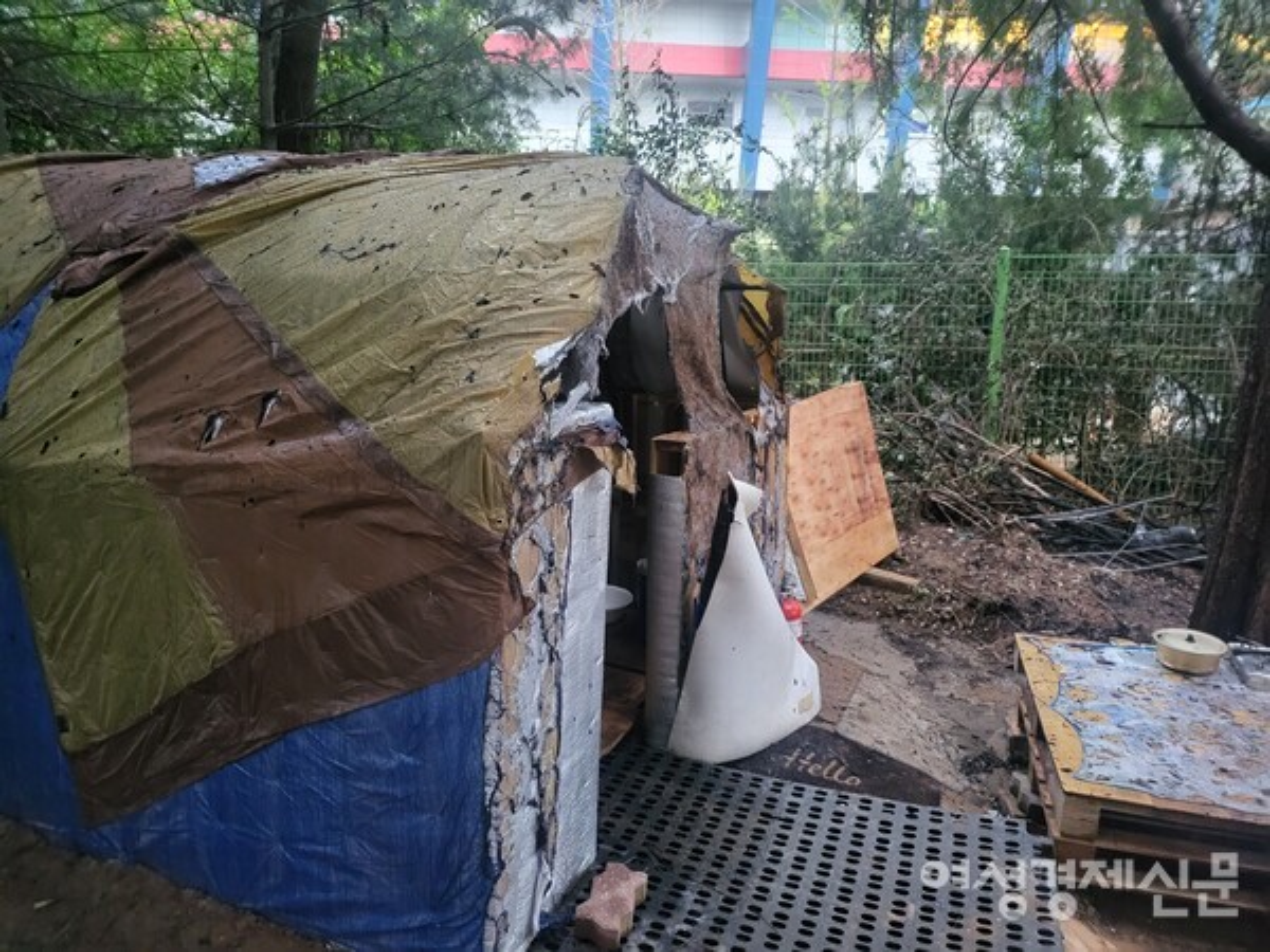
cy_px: 476
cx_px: 635
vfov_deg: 56.8
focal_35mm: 24
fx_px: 881
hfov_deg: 71.6
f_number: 1.8
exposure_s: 1/24
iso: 800
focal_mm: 5
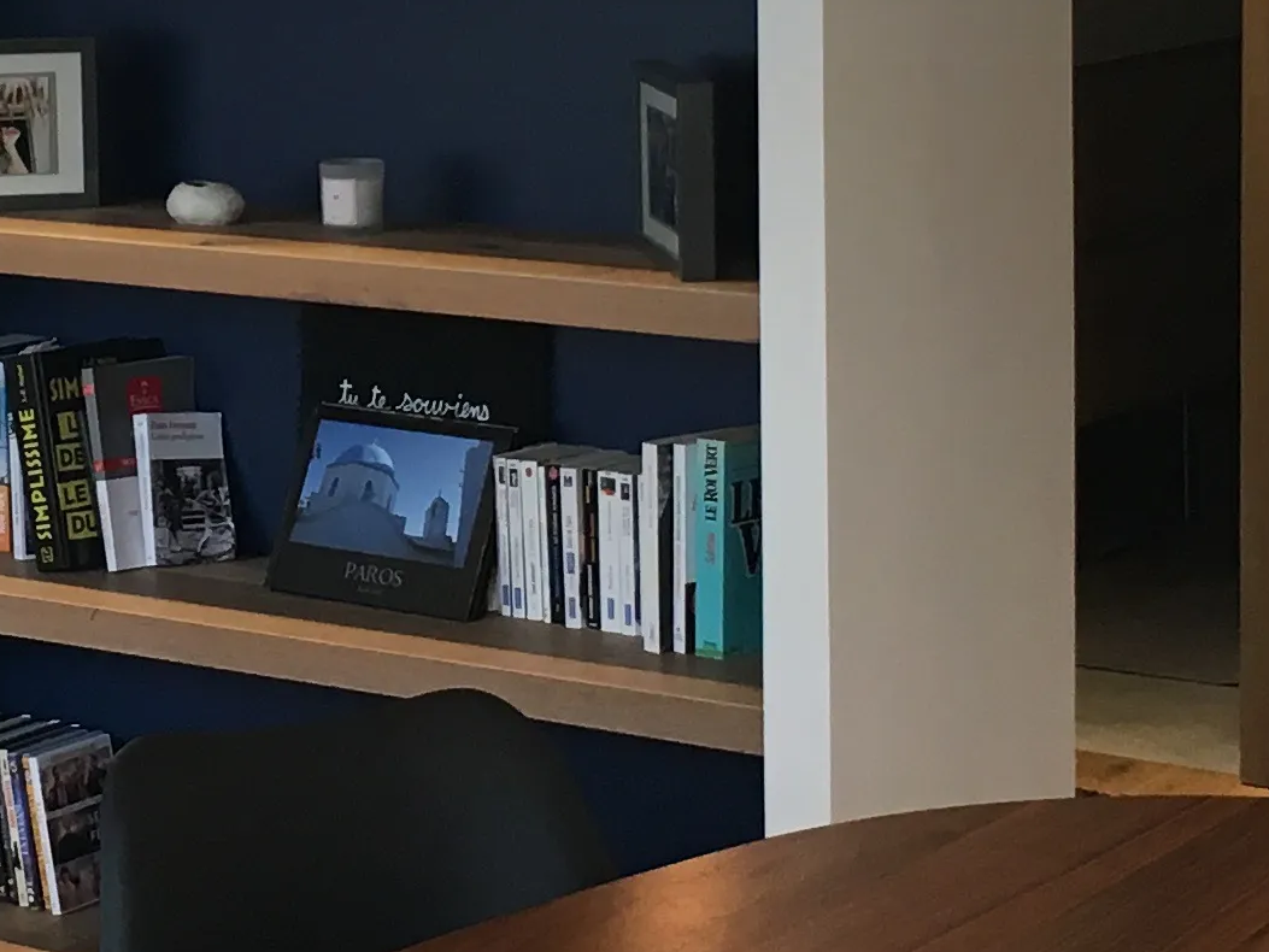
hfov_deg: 17.6
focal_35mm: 111
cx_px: 318
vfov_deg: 13.2
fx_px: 4070
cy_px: 92
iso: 40
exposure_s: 1/33
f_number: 2.2
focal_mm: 4.15
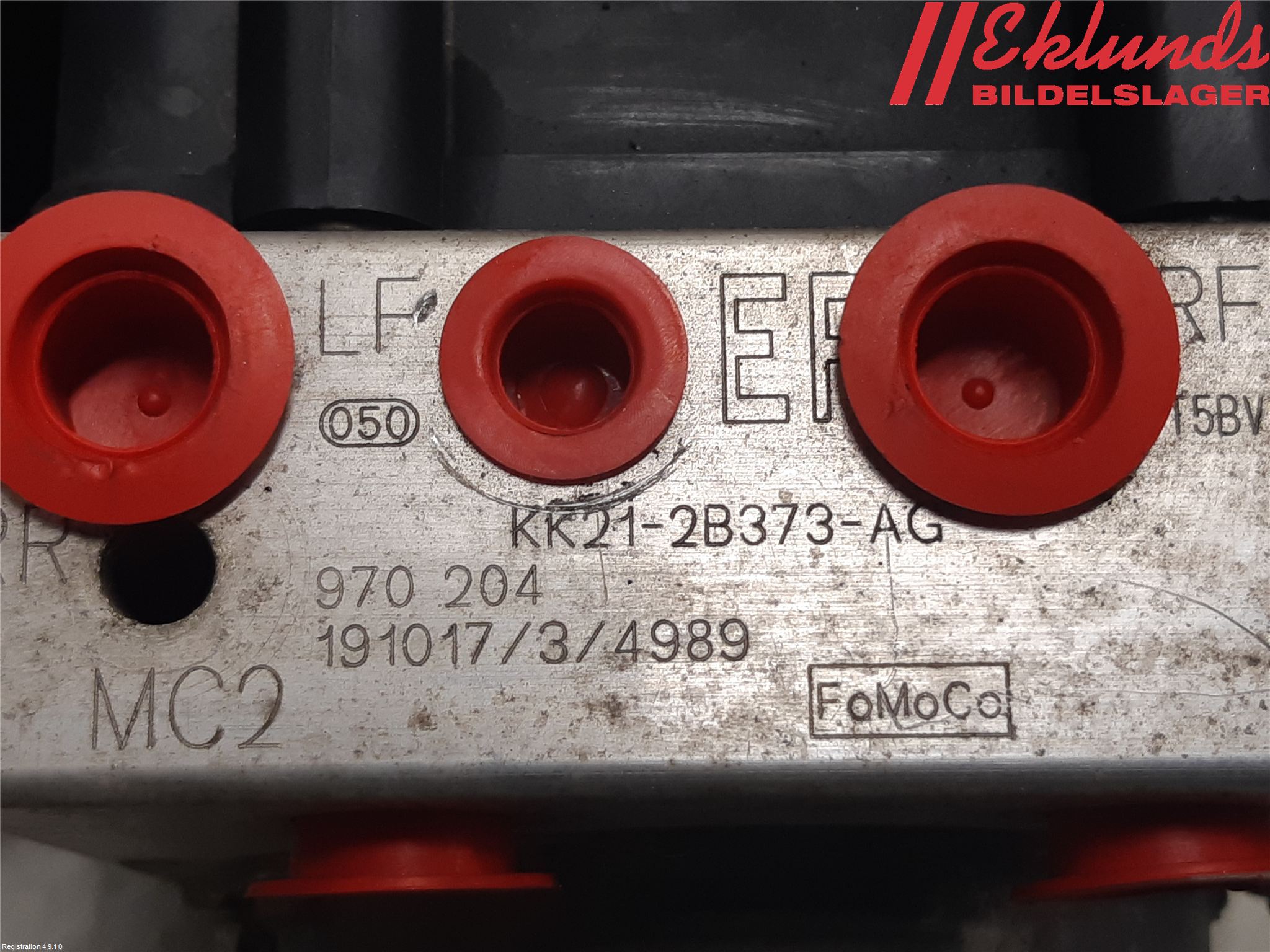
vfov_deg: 53.1
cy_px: 476
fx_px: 954
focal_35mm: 26
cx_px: 635
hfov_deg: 67.3
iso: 50
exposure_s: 1/50
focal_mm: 3.93
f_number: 1.7
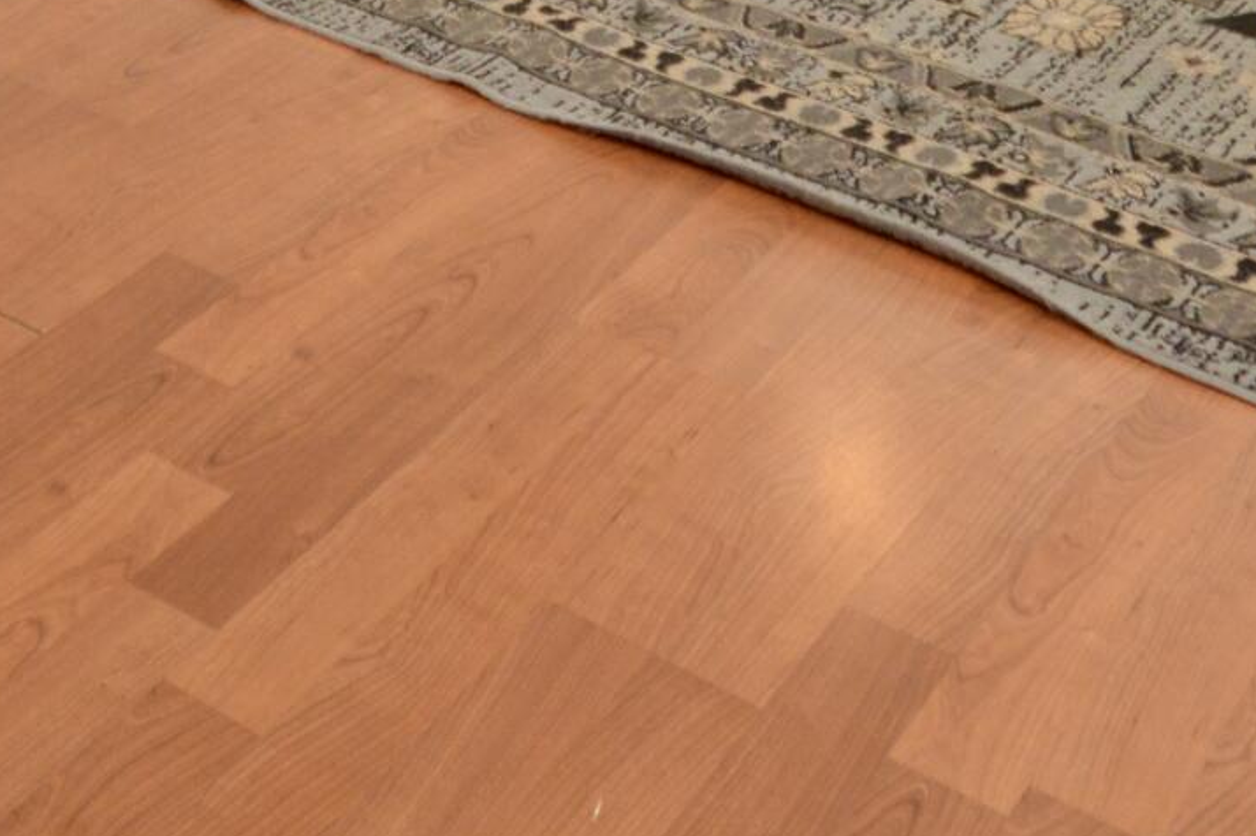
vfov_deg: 16.8
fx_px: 2196
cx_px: 818
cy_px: -778
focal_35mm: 63
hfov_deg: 31.7
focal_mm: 10
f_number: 4
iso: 400
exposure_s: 1/60
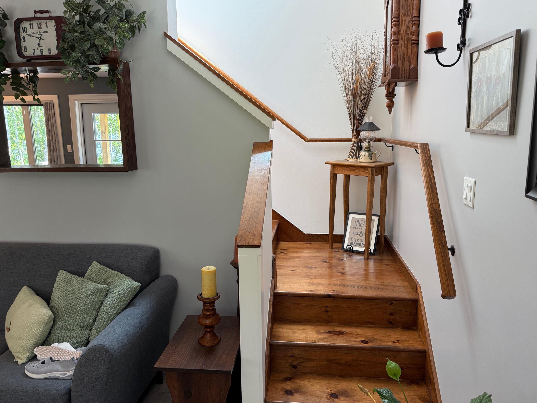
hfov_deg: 65.3
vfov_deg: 51.3
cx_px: 276
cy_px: 209
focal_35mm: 27
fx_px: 419
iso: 160
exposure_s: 1/120
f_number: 1.78
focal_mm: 6.76
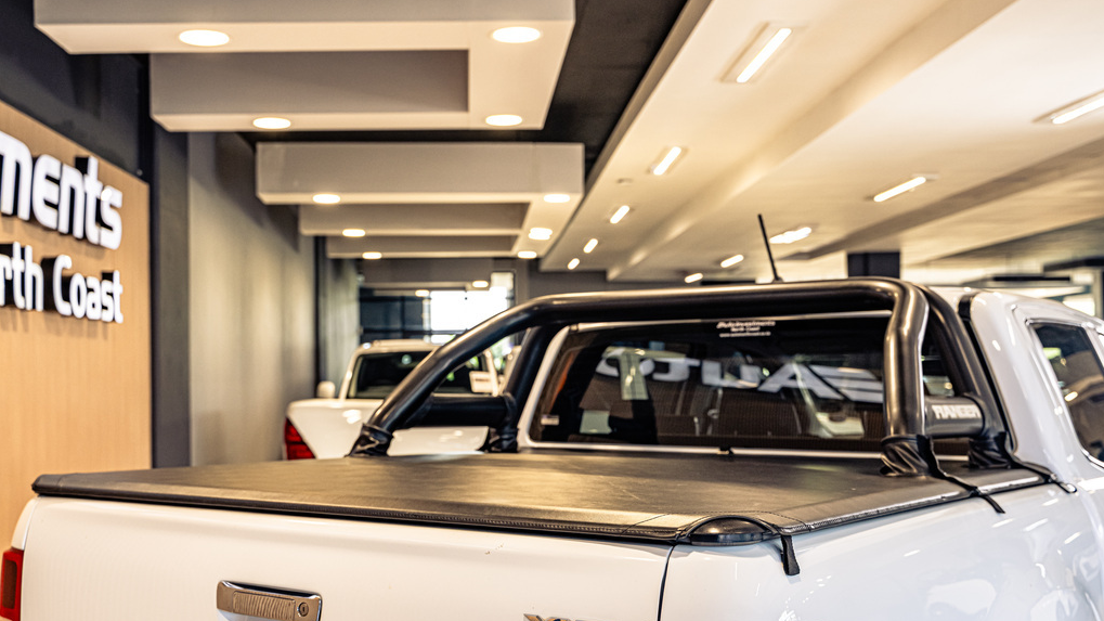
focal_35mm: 41
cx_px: 553
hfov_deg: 49.4
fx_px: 1200
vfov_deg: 29.0
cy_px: 353
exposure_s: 1/125
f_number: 4.5
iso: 640
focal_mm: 39
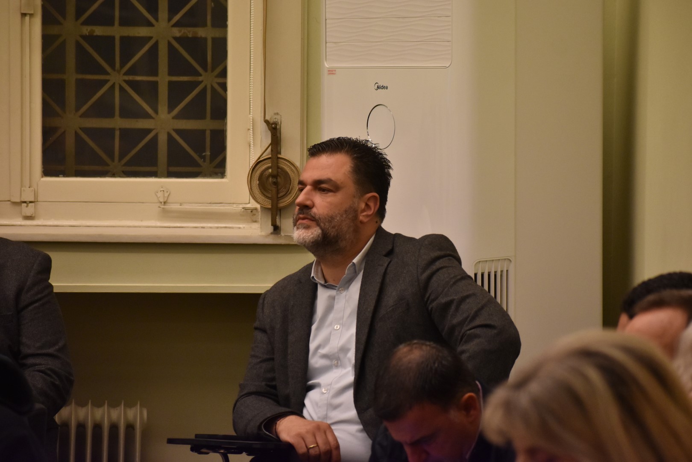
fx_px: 3229
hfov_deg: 12.2
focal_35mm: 168
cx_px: 346
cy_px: 231
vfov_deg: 8.2
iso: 1400
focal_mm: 112
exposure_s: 1/200
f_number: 5
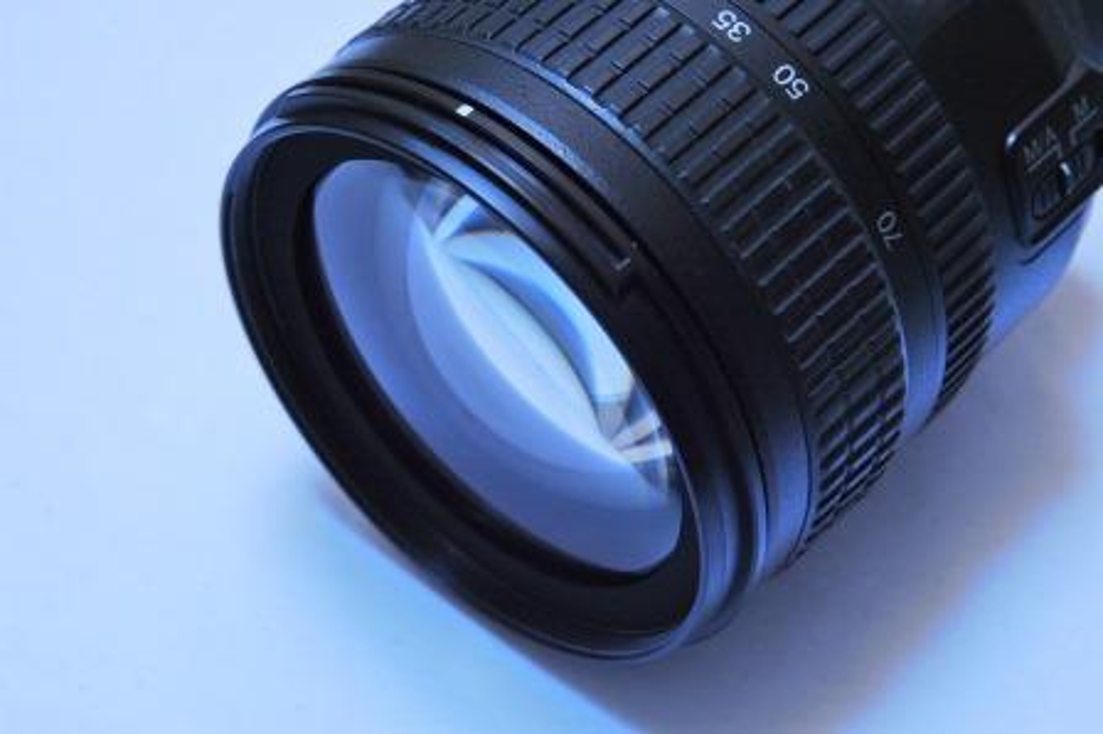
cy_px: 367
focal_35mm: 75
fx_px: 2296
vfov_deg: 18.2
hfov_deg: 27.0
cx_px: 552
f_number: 11
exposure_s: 1/2
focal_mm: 50
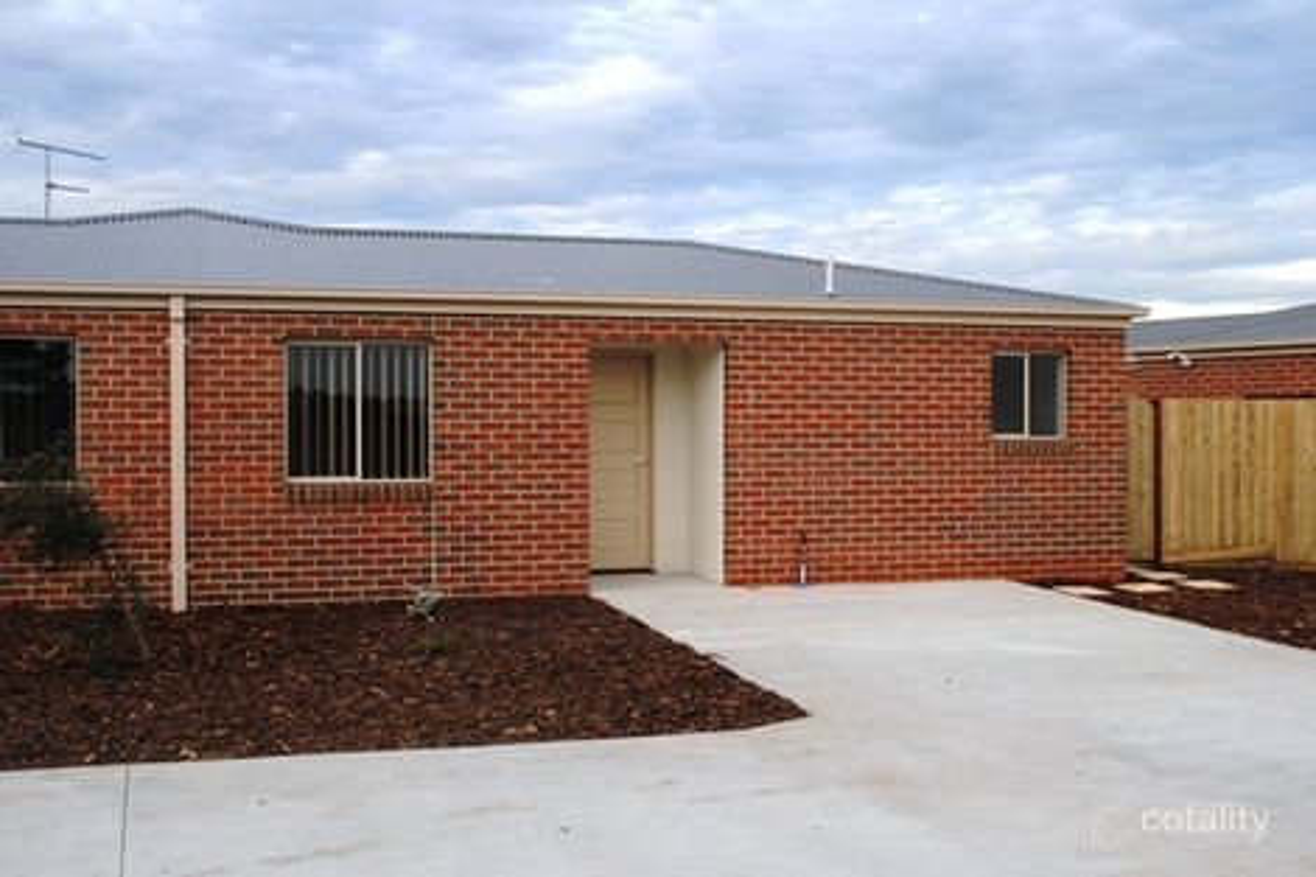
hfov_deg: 49.6
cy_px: 438
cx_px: 658
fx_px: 1425
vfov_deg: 34.2
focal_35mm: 39
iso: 180
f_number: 5.6
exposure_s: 1/125
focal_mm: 26
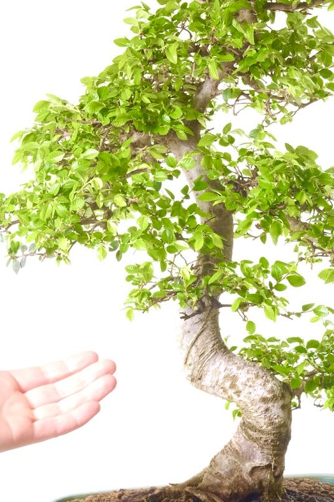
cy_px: 306
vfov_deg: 14.7
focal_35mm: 139
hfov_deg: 9.9
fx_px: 1934
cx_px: 226
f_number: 13
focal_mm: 57.8
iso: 2500
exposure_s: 1/15
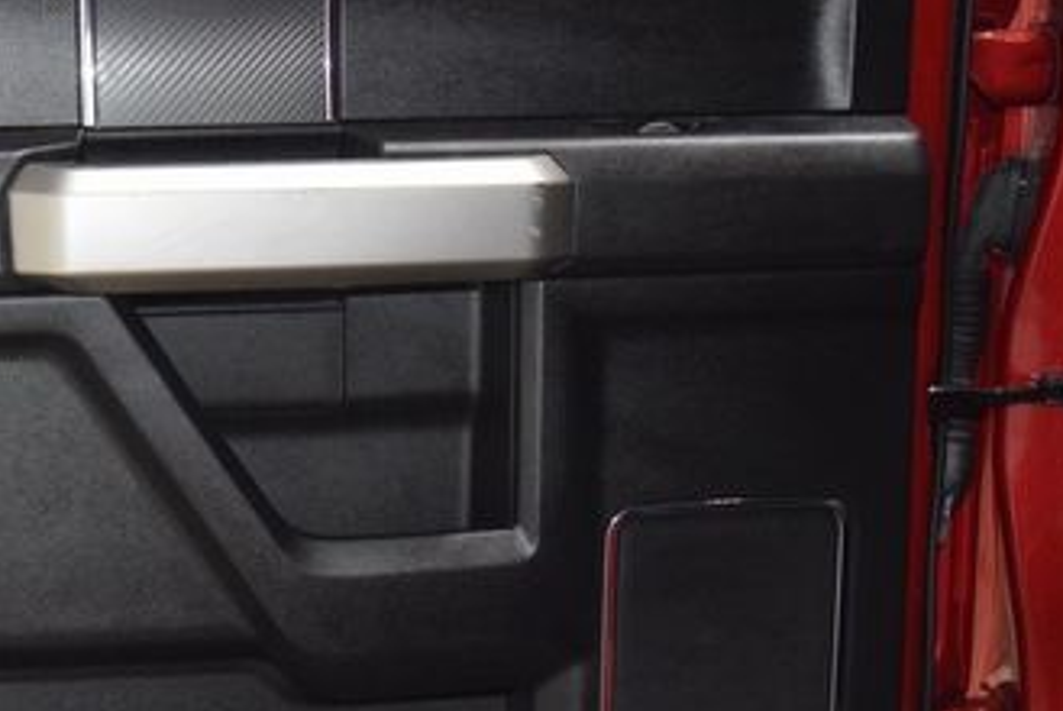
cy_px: 451
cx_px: 152
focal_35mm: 70
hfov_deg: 28.0
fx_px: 2069
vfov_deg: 19.5
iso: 2800
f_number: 3.8
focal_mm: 24
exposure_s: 1/80
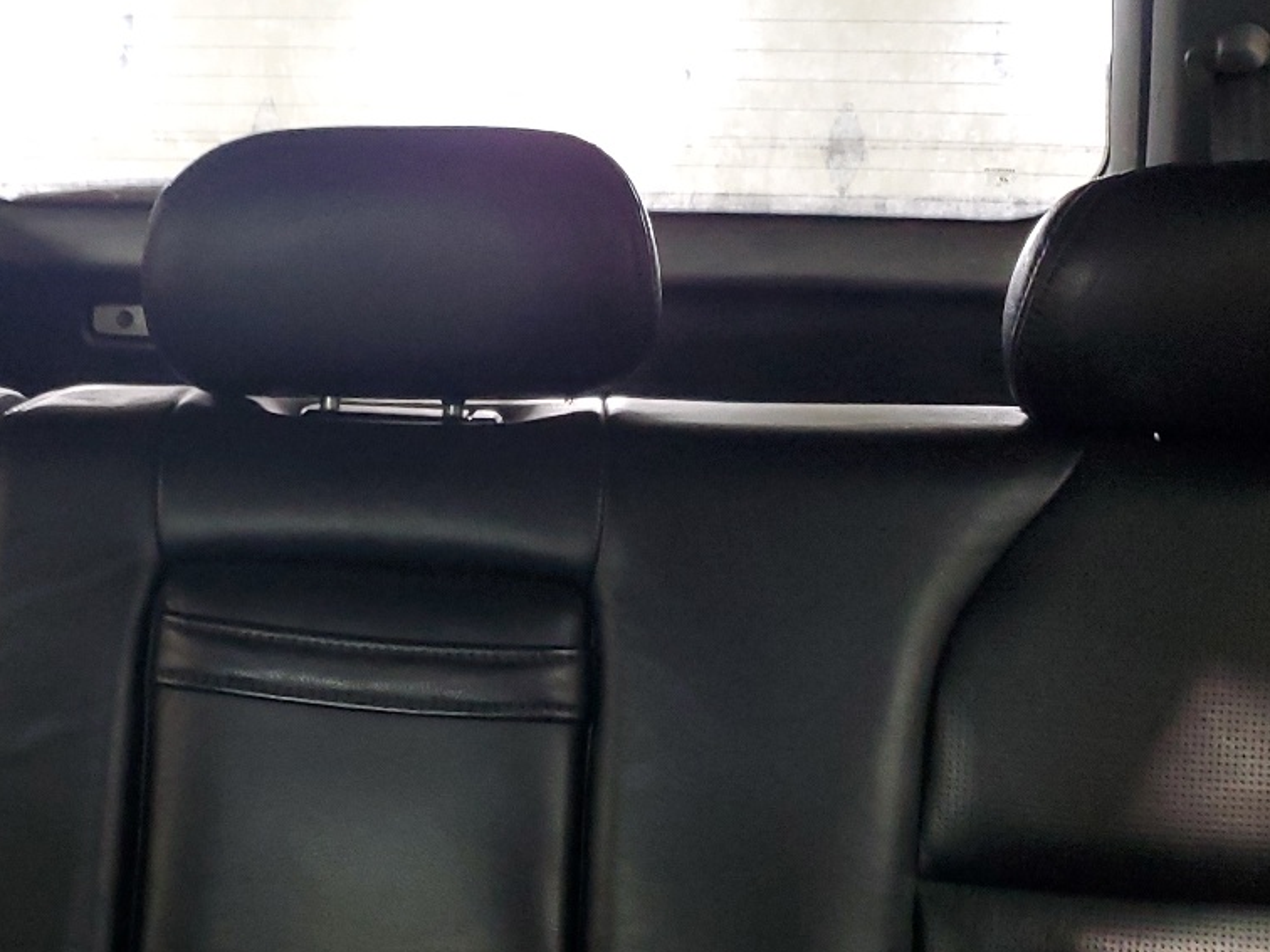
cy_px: 680
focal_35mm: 55
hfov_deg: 34.4
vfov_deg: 26.3
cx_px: 373
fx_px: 2018
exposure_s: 1/17
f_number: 1.5
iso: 289
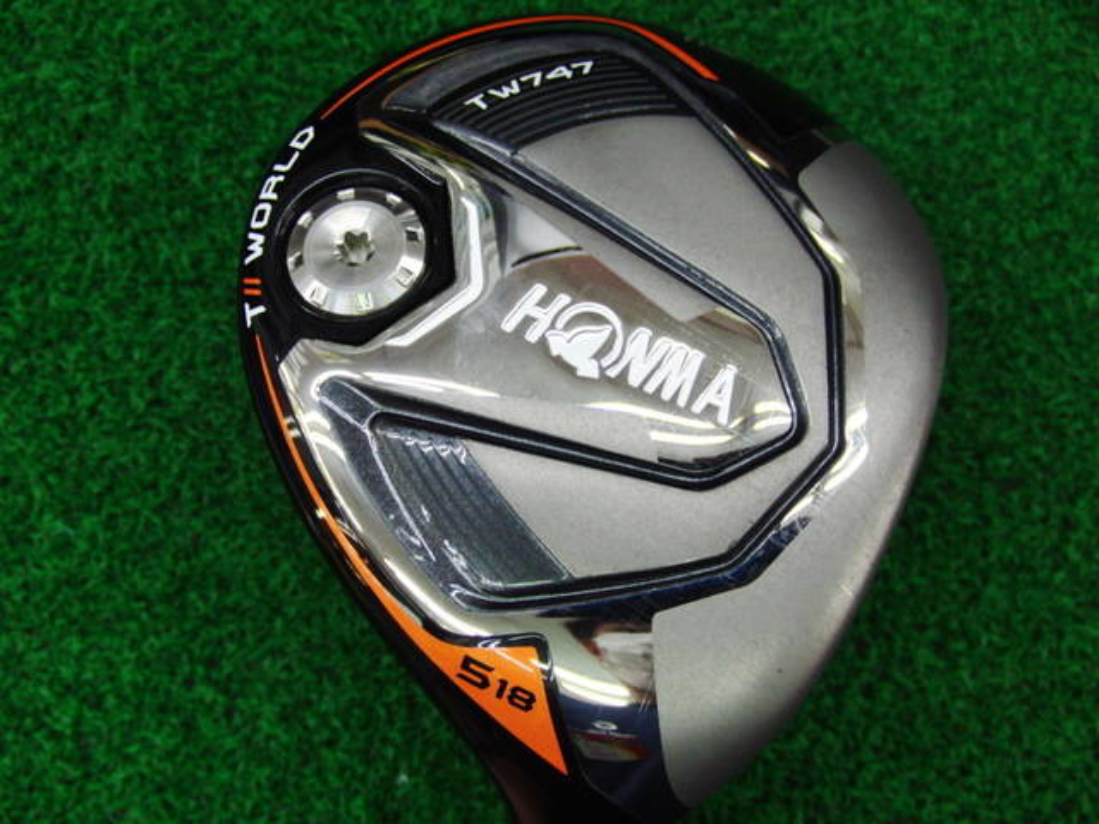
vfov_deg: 38.7
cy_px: 412
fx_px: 1175
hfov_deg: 50.1
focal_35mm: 37
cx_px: 550
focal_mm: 6.42
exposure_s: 1/80
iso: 320
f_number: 3.6
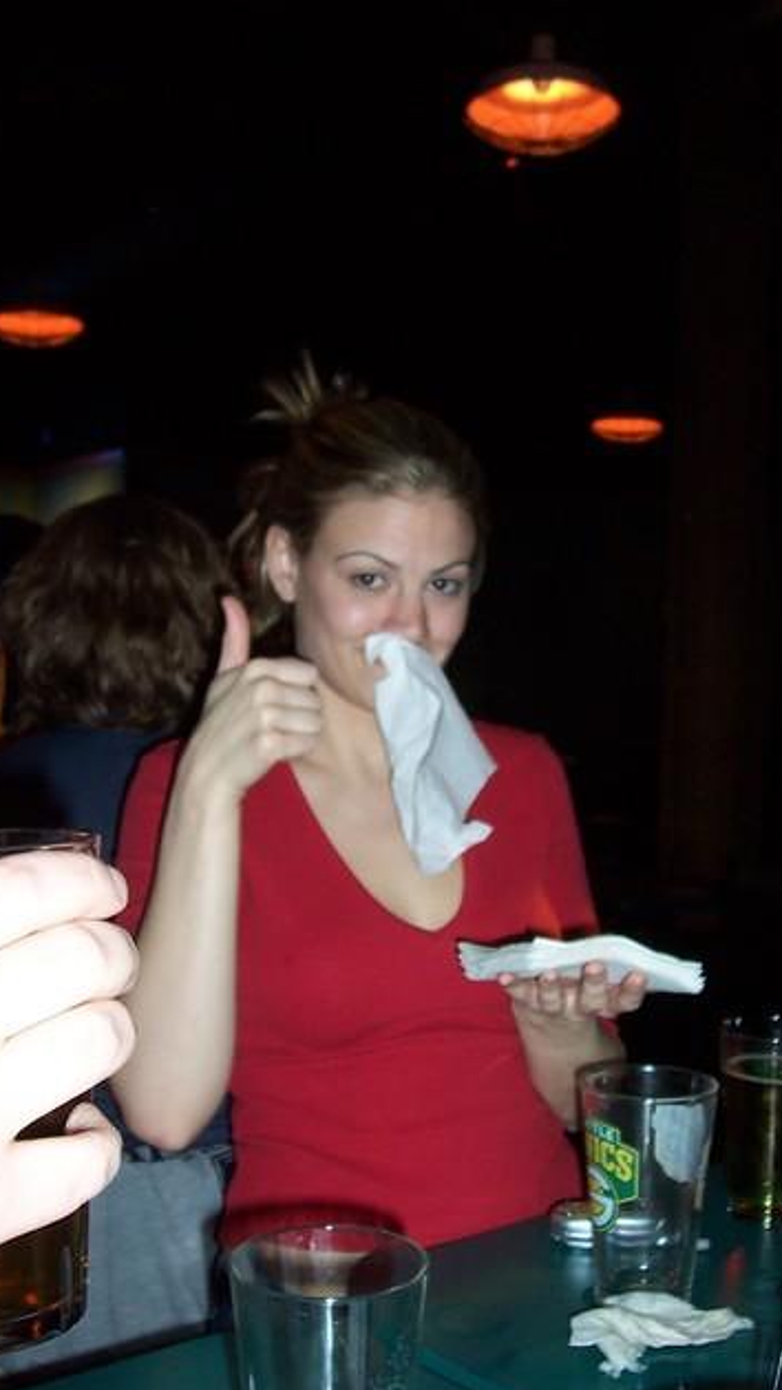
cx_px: 409
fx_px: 1511
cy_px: 703
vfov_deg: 49.4
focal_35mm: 41
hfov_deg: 29.0
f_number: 2.8
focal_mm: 5.6
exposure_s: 1/60
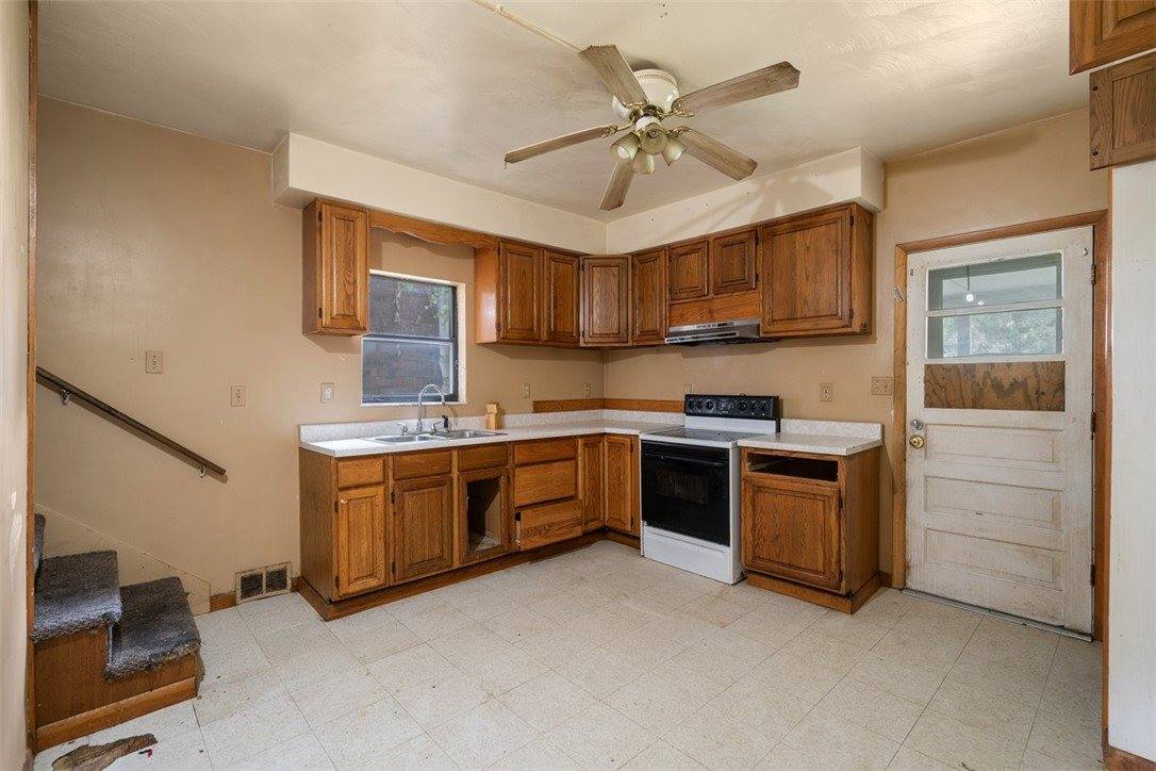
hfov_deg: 96.7
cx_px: 578
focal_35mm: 16
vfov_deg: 73.7
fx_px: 514
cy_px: 386
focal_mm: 16
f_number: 8
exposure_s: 3.2
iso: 400
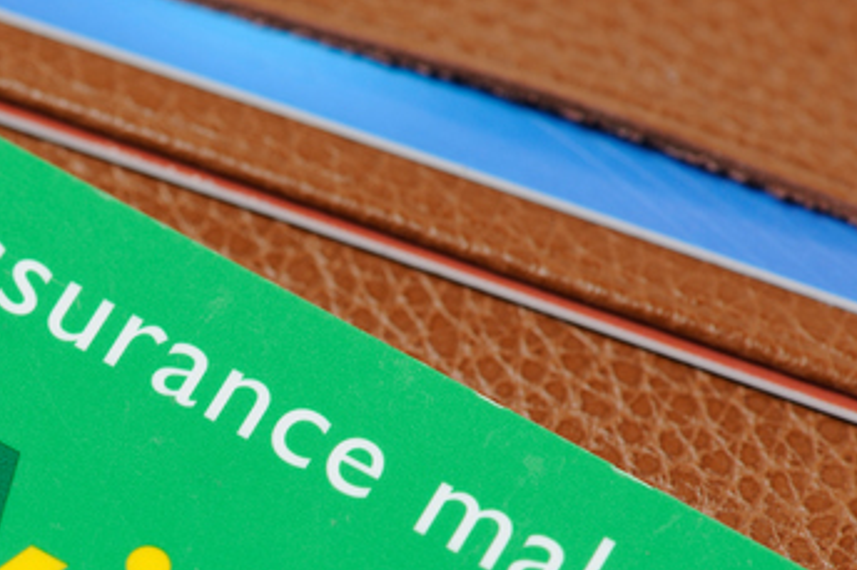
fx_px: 5258
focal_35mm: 221
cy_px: 488
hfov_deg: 9.3
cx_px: 91
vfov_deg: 6.2
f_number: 8
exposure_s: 1/200
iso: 200
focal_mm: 105
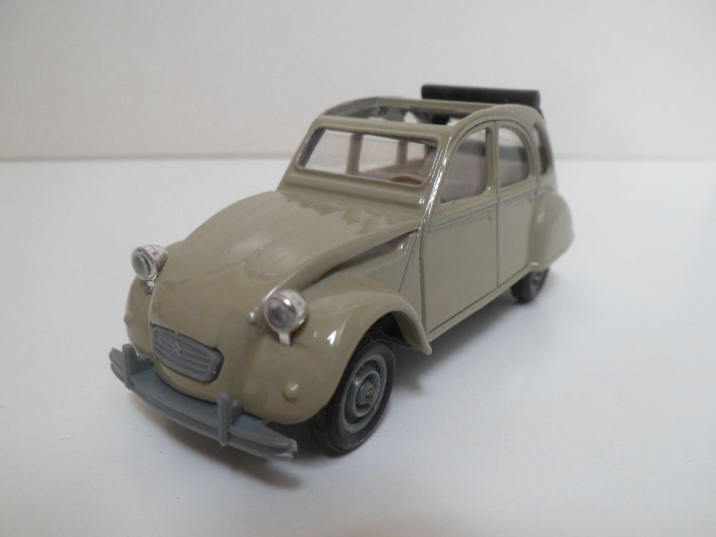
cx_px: 358
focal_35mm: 27
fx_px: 558
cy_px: 268
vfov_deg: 51.4
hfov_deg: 65.3
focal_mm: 4.9
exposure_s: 1/30
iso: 120
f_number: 3.3
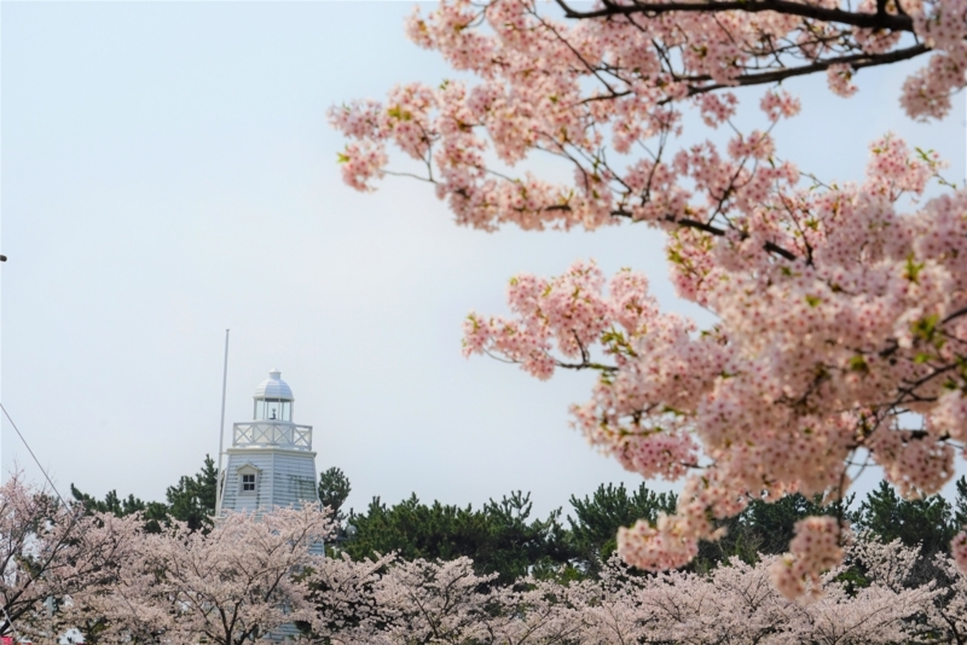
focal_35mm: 126
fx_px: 3386
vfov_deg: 10.9
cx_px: 484
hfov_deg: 16.3
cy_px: 322
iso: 100
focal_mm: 126
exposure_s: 1/250
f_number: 11
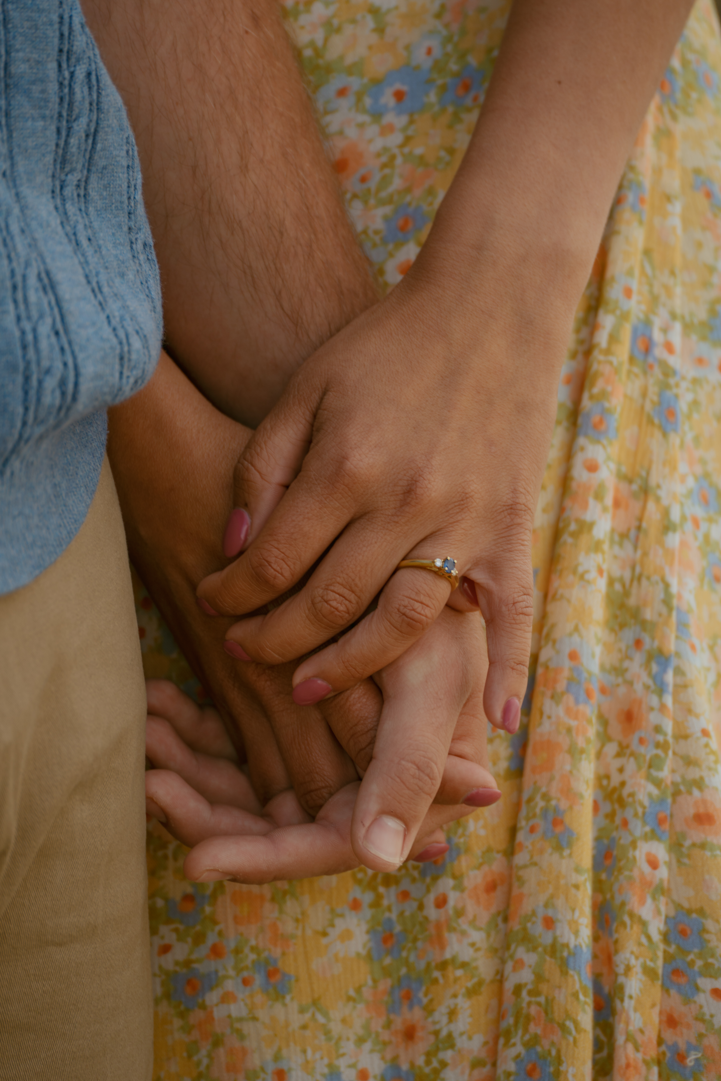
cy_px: 540
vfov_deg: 7.7
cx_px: 360
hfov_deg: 5.1
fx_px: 8020
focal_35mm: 267
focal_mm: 267
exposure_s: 1/320
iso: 125
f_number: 6.3
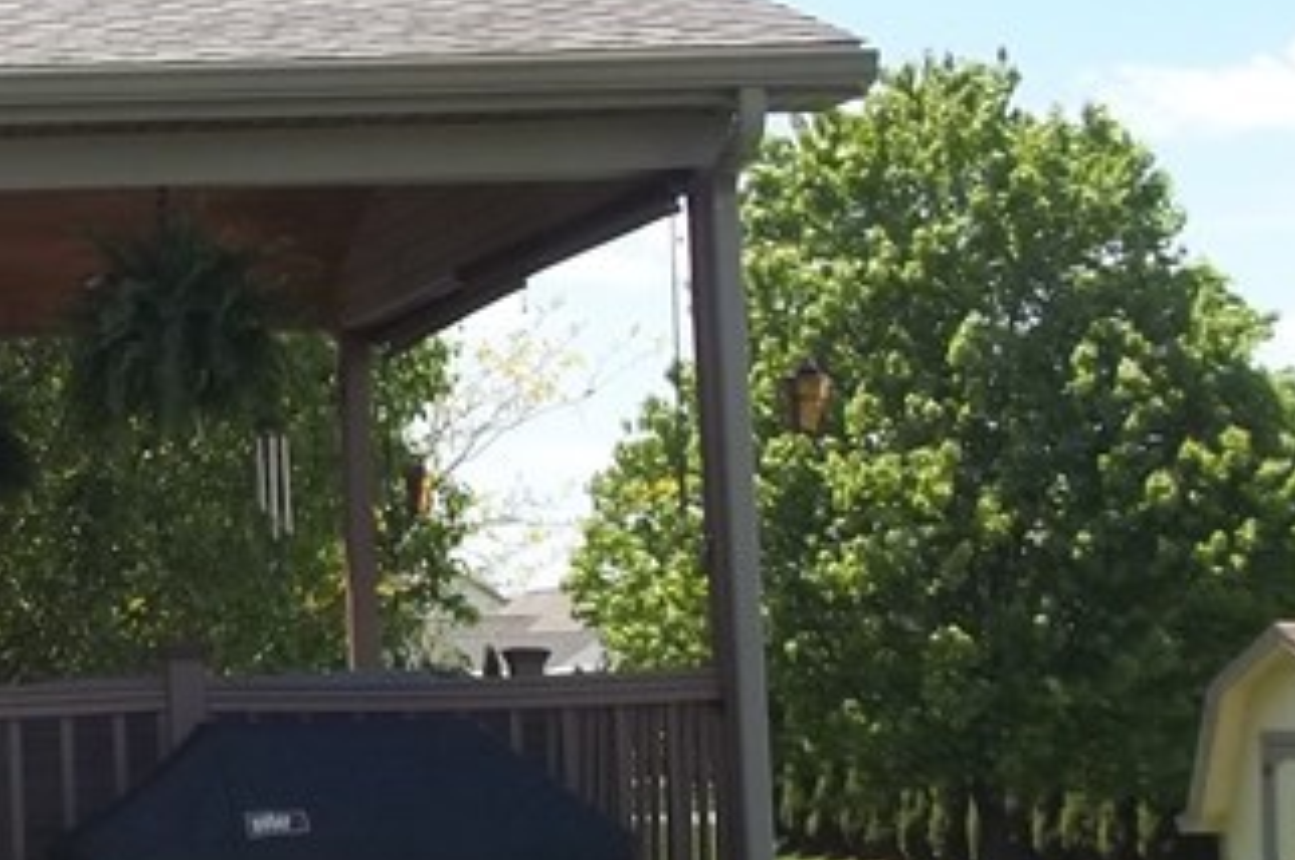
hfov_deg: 17.5
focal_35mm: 106
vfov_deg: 12.9
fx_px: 3809
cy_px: 402
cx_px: -615
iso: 64
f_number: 8.8
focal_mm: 5.7
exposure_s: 1/80
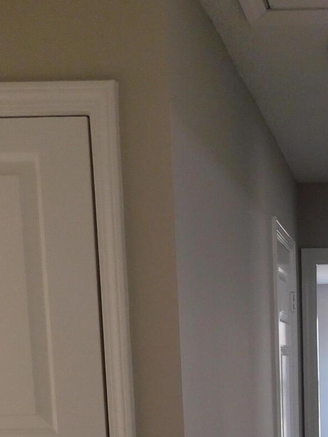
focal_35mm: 58
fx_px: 733
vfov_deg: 30.0
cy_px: 474
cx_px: 397
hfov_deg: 23.1
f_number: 3
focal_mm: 4
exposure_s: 1/30
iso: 180
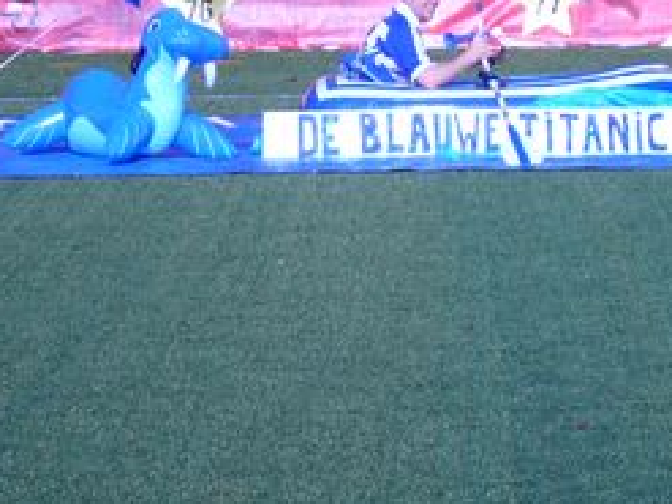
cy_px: 140
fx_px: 4696
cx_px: 465
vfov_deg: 6.1
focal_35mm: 242
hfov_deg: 8.2
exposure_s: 1/250
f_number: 4.9
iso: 50
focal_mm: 17.4
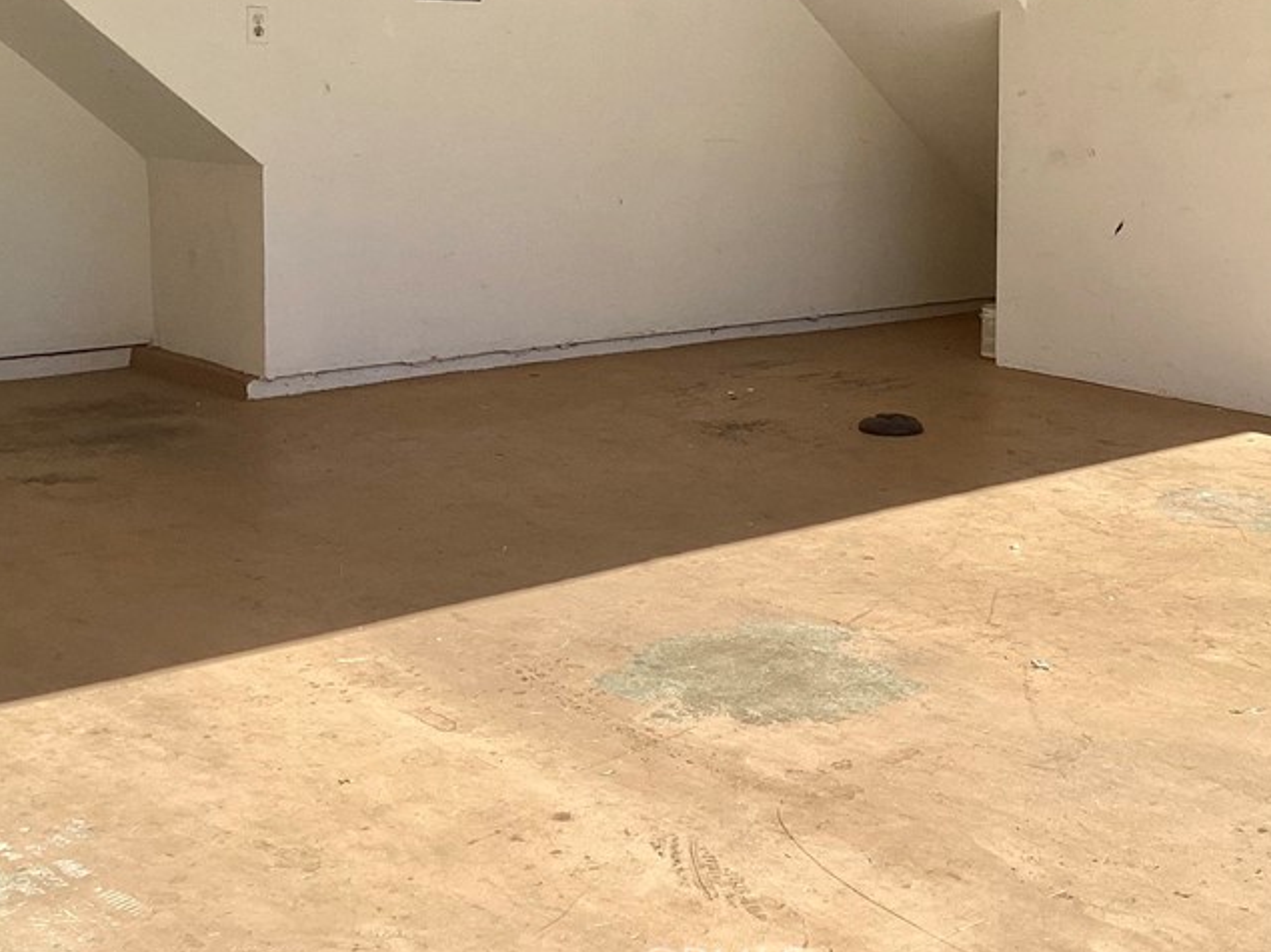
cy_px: 226
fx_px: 1836
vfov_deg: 28.6
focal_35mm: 50
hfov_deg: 38.0
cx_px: 783
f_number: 2.4
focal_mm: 3.3
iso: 25
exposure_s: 1/715
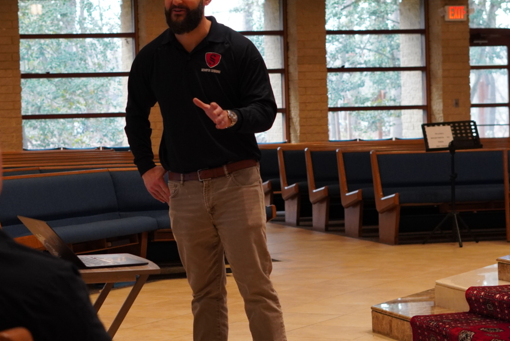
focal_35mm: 109
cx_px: 180
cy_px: 133
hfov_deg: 18.7
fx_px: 1545
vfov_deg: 12.6
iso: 1250
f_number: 4
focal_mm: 50
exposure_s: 1/160
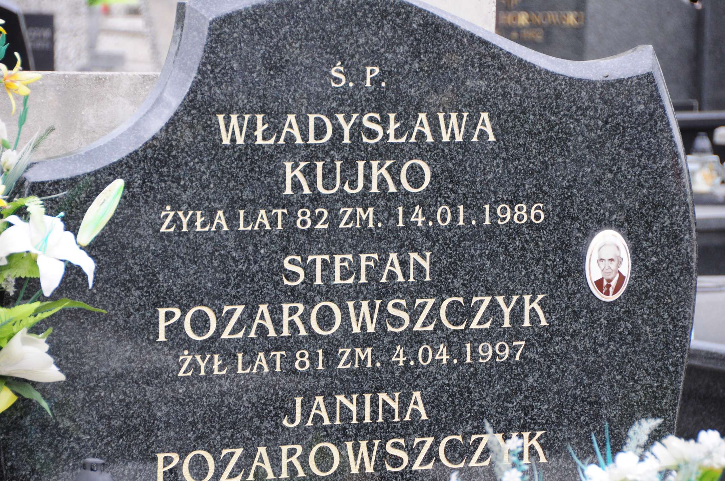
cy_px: 240
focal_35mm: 158
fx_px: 3168
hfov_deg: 13.1
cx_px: 362
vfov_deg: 8.7
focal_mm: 105
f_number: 7.1
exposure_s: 1/250
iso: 640
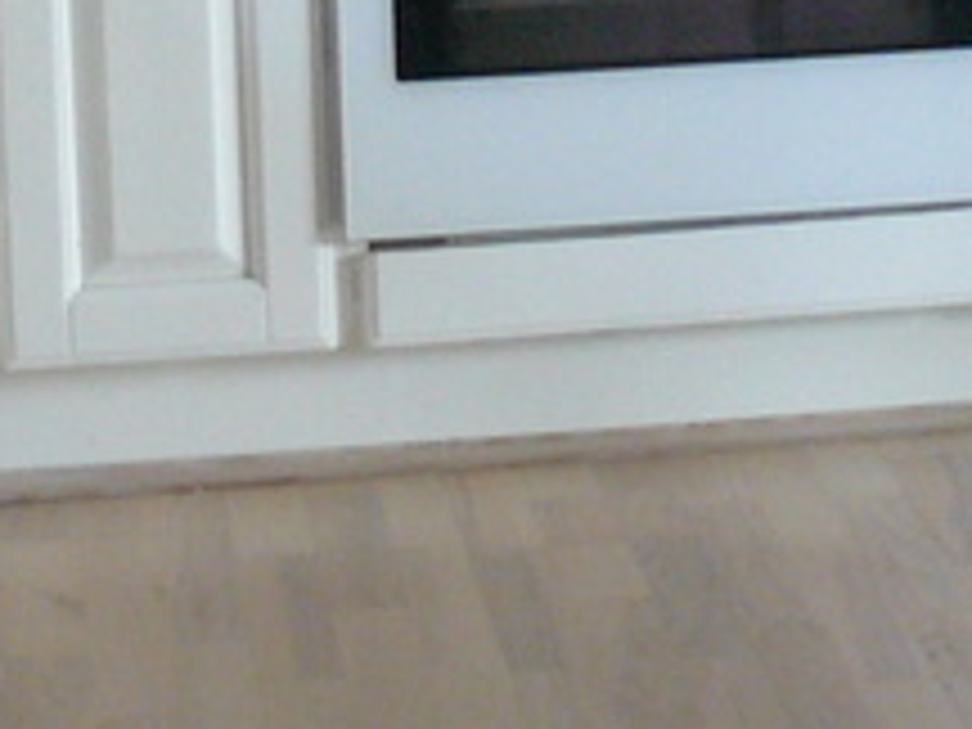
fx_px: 4802
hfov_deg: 11.3
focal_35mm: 171
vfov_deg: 8.4
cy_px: -580
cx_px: 1210
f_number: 2.8
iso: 200
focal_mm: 6
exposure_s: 1/13
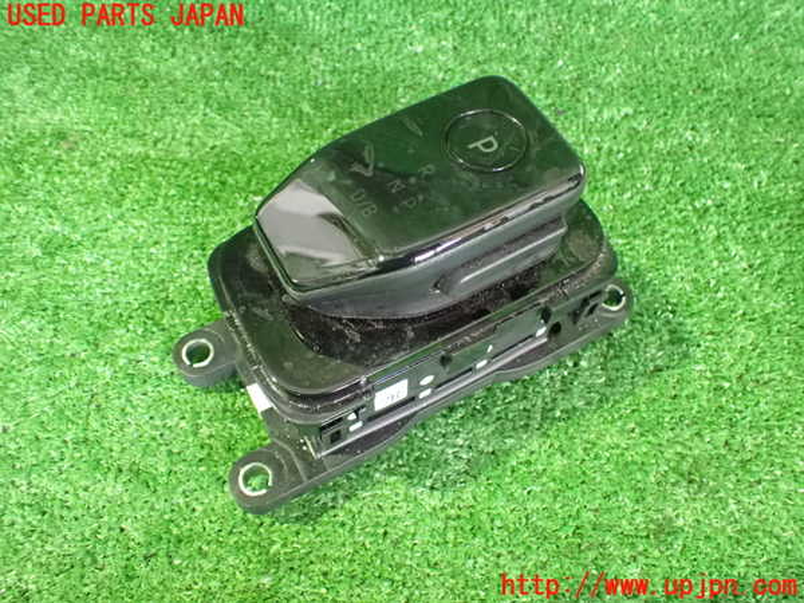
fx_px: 697
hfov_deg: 60.0
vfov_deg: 46.8
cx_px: 402
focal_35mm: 30
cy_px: 302
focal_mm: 5.4
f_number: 2.3
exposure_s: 1/25
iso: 1600
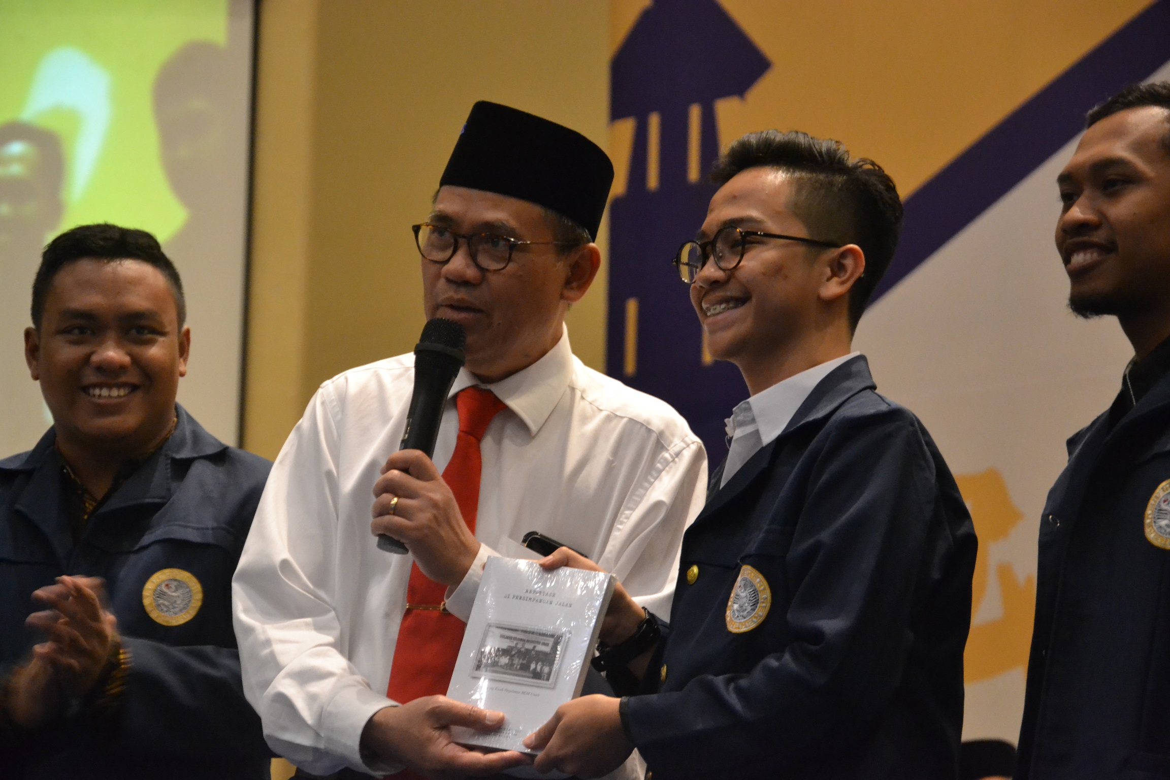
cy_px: 390
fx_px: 4143
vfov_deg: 10.8
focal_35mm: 128
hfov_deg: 16.1
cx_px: 585
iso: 3200
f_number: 5.6
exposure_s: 1/30
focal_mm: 85
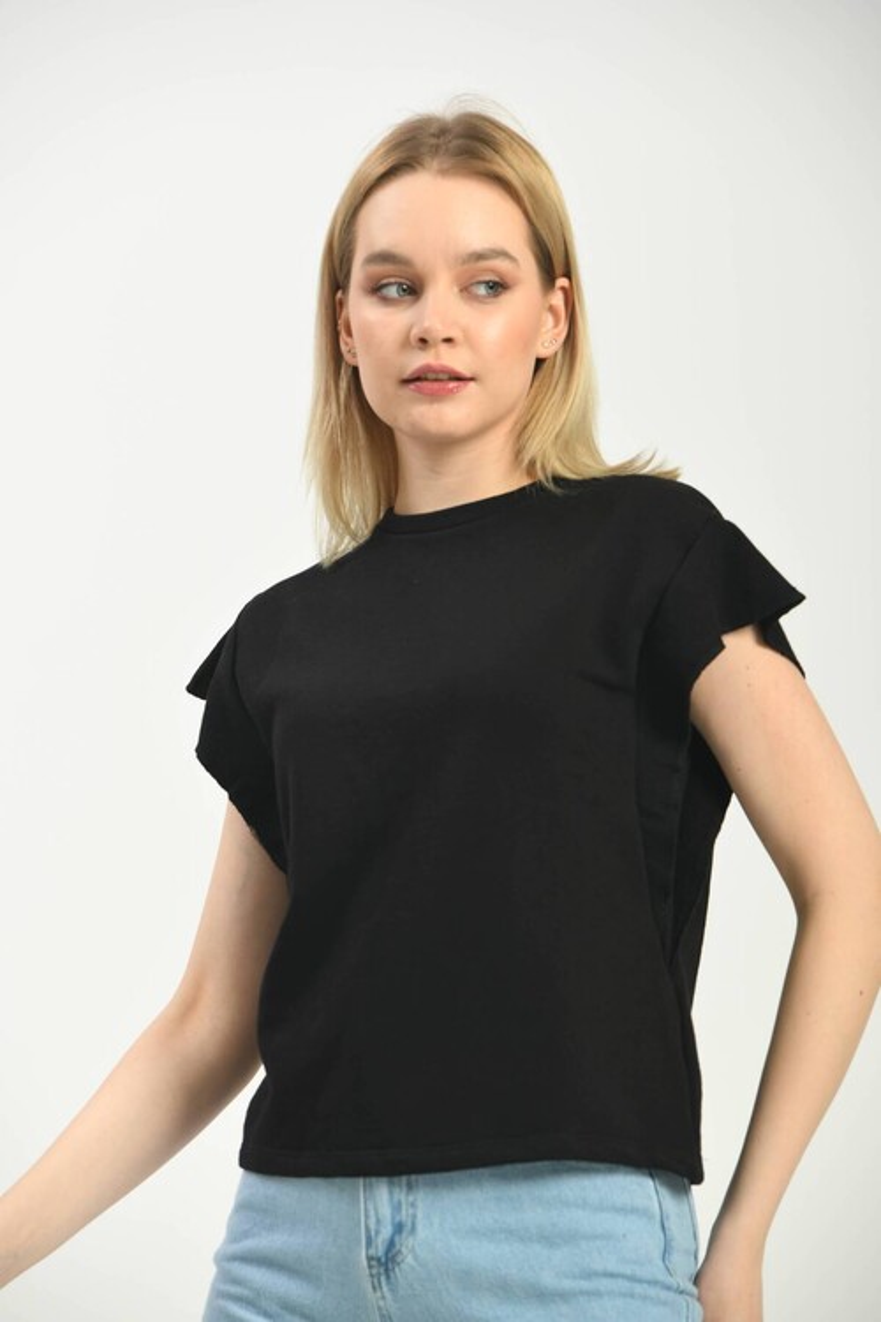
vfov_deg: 11.1
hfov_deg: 7.4
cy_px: 661
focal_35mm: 185
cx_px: 440
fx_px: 6791
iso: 100
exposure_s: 1/160
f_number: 6.3
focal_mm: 185
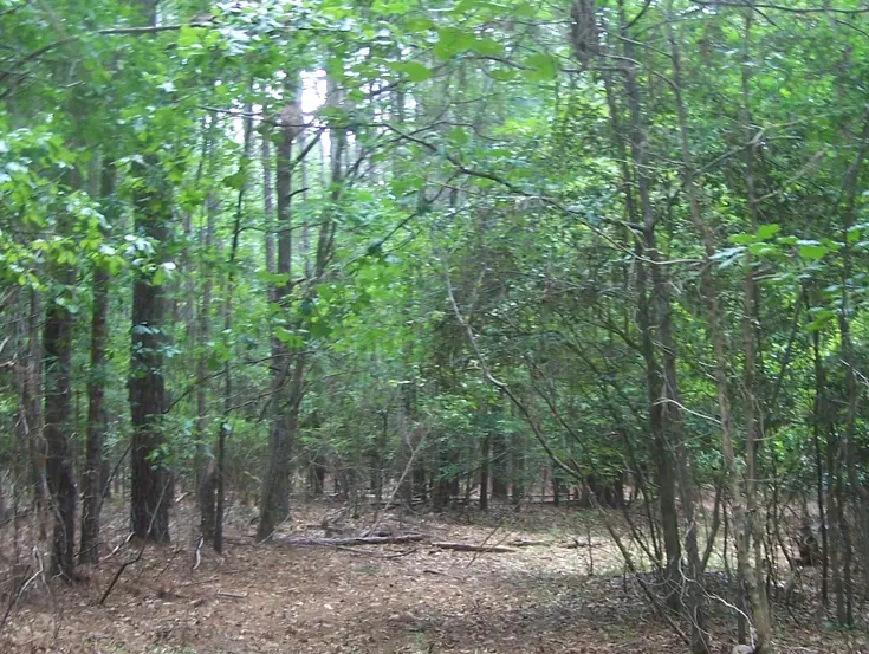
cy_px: 336
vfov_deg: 23.7
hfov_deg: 31.2
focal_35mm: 62
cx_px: 445
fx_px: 1558
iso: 125
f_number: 2.8
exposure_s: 1/30
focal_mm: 6.3
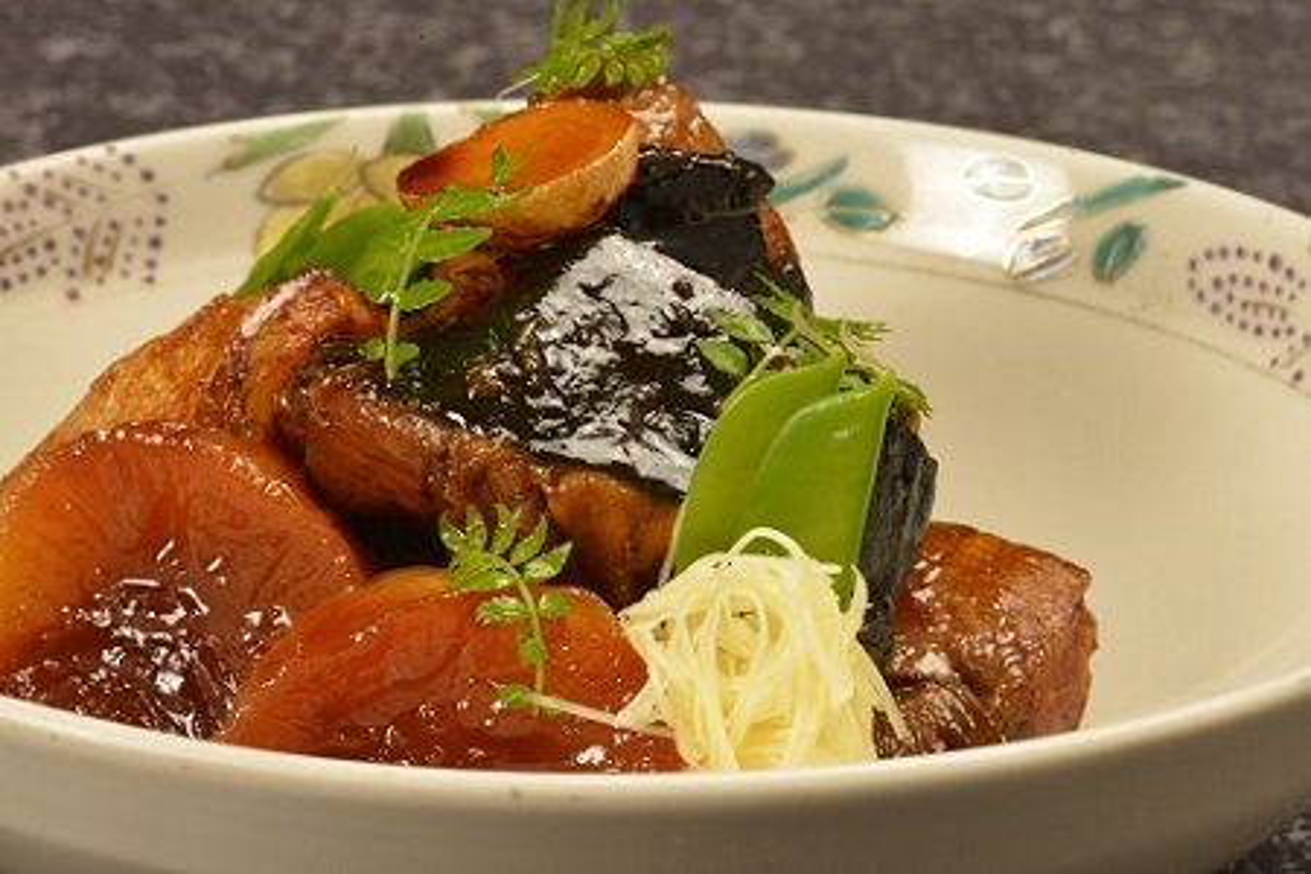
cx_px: 656
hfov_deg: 19.5
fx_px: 3823
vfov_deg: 13.0
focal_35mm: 105
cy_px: 437
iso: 400
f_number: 32
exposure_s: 1/80
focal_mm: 105
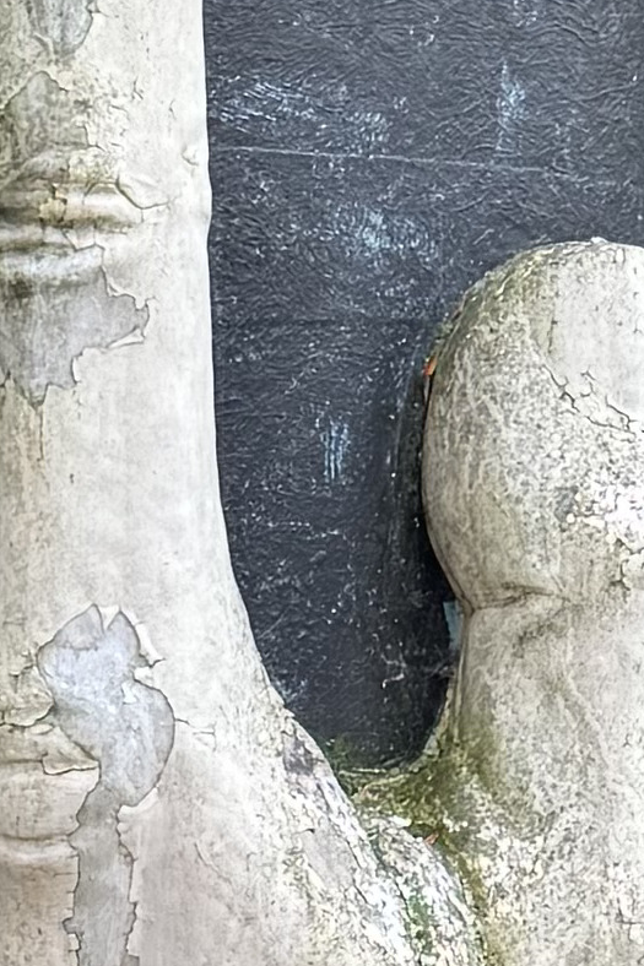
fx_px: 4859
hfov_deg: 7.4
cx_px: -374
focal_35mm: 181
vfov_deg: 10.6
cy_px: 1778
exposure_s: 1/297
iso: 80
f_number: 1.78
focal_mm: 6.76
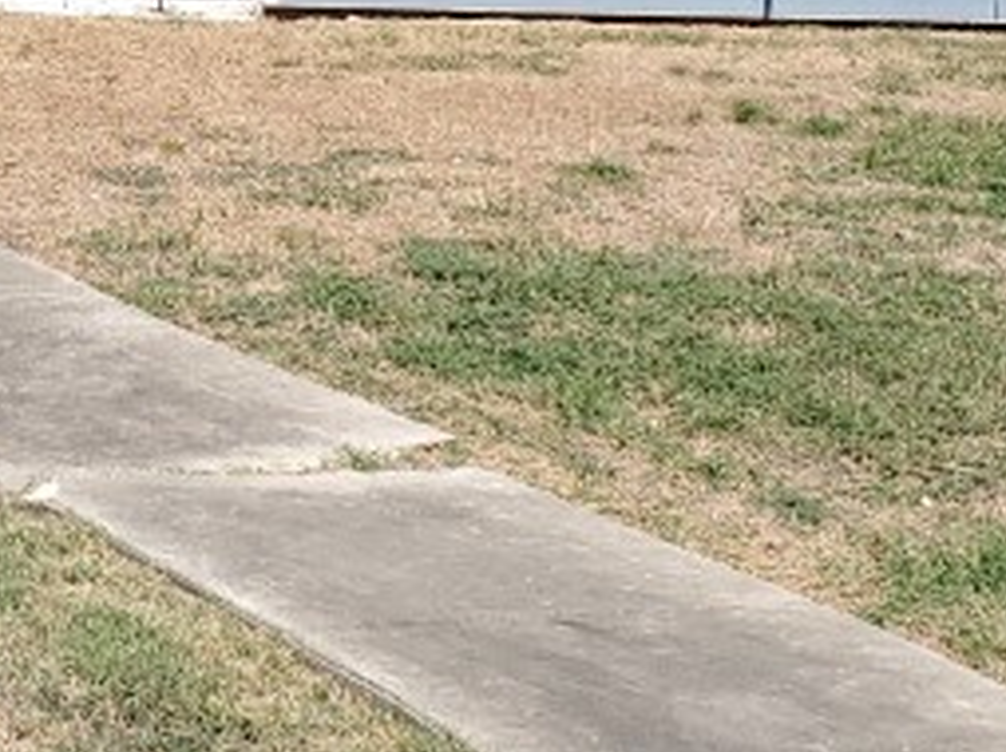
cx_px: 75
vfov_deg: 13.8
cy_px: -87
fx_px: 3049
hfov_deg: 18.4
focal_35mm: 105
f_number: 2.4
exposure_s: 1/1325
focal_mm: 4.3
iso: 50
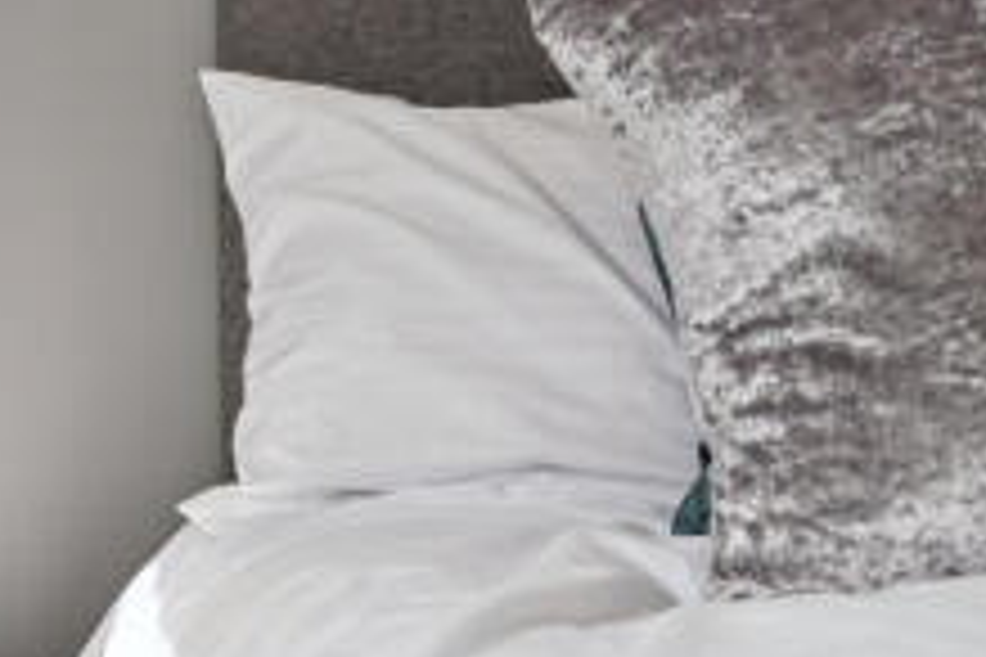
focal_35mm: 76
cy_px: 277
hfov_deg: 25.5
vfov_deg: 17.9
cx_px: 27
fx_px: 2081
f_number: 5.6
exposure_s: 1/125
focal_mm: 35
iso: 100
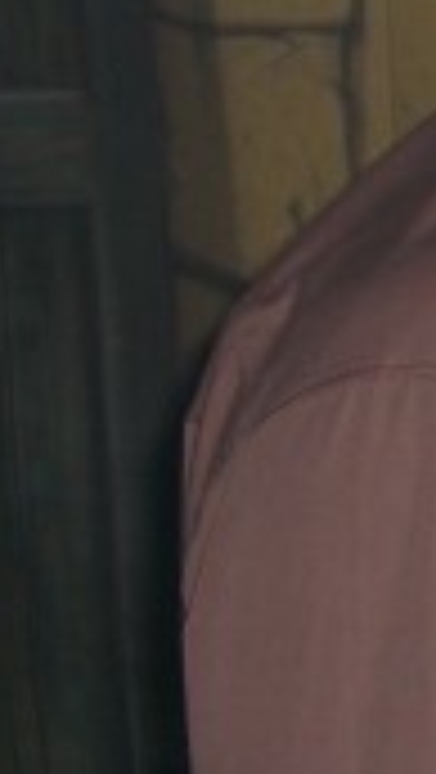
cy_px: 176
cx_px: 930
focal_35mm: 144
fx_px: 2954
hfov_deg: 8.0
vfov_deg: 14.8
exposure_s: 1/60
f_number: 2.8
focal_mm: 7.9
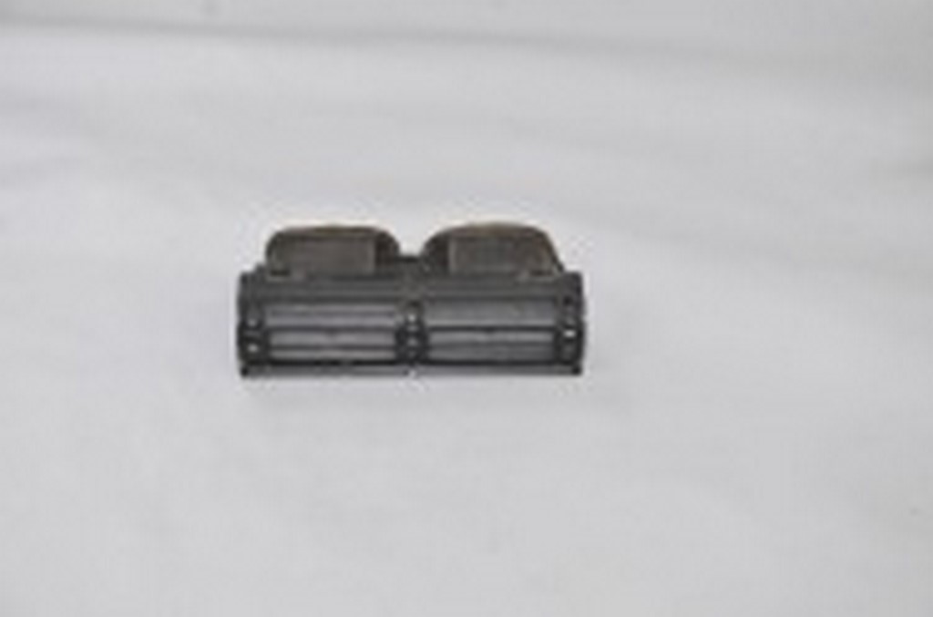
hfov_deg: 28.9
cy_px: 308
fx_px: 1809
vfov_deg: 19.3
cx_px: 466
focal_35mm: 70
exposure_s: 1/80
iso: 200
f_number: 5.6
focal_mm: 70
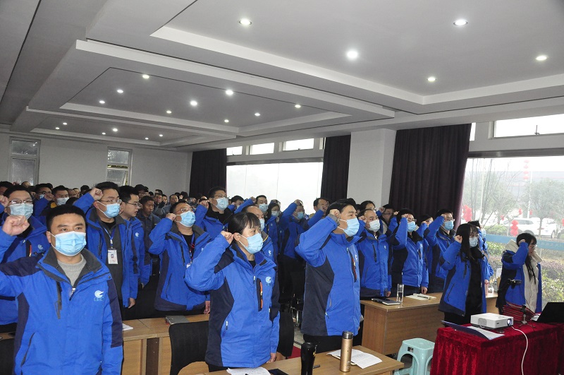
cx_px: 282
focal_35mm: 27
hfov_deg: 67.5
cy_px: 188
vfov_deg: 47.8
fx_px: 422
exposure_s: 1/50
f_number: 5.6
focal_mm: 18
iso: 3200
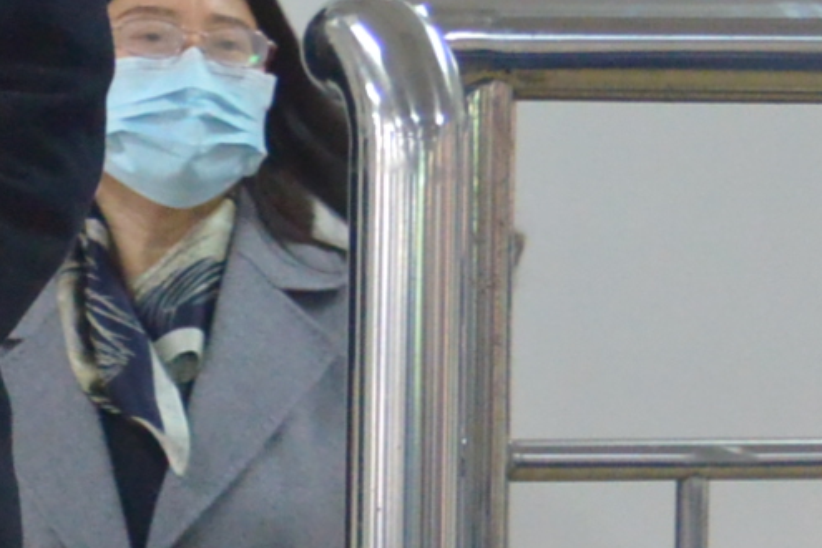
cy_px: 349
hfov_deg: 7.8
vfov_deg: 5.8
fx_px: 5434
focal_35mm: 238
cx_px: -1392
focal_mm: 32
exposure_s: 1/160
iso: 2200
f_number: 4
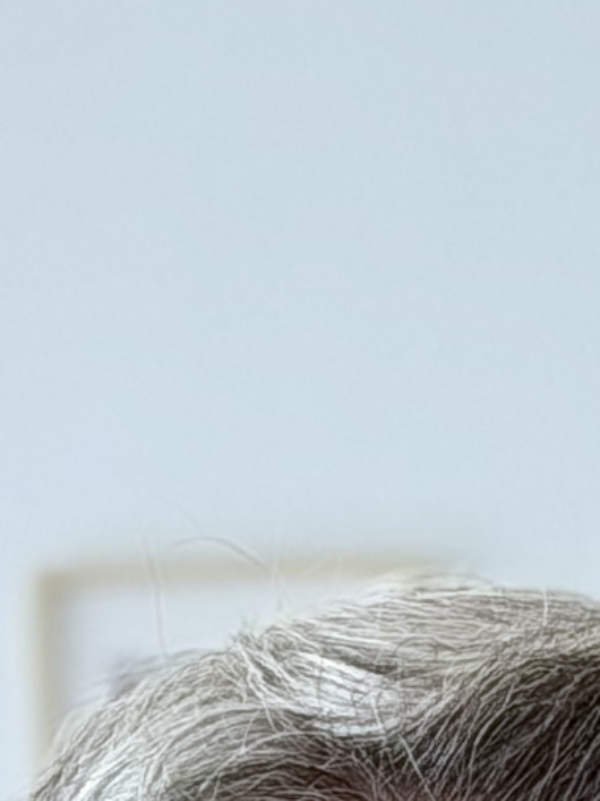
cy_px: 1389
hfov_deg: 4.0
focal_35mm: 372
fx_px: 8601
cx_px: 649
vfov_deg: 5.3
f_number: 1.78
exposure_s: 1/100
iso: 80
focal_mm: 6.76
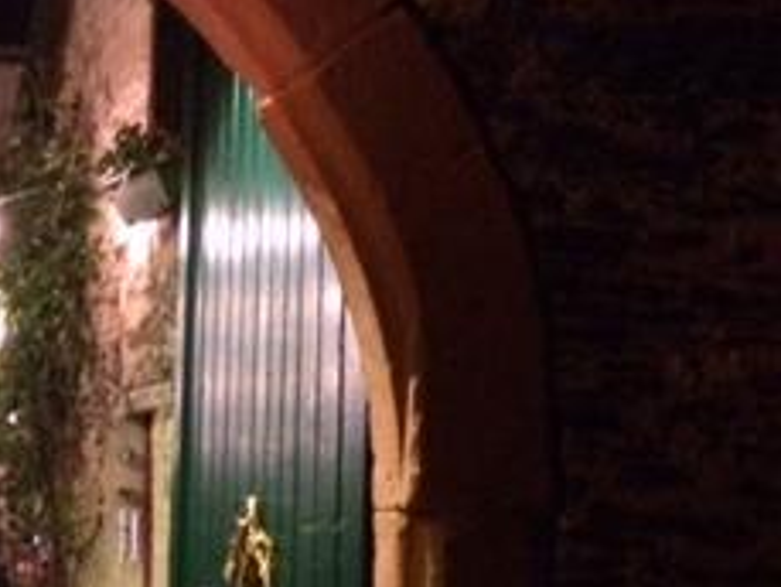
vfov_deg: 17.9
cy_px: 536
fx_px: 1828
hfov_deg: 21.6
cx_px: -252
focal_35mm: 81
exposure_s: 1/15
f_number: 2.2
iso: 800
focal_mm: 4.15
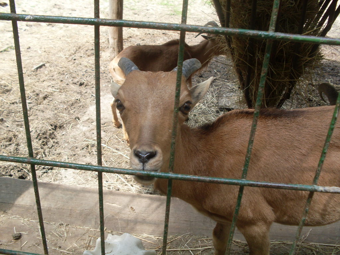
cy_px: 128
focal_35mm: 38
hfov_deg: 49.0
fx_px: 373
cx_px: 170
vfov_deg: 37.7
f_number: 2.8
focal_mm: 6.3
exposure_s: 1/125
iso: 80
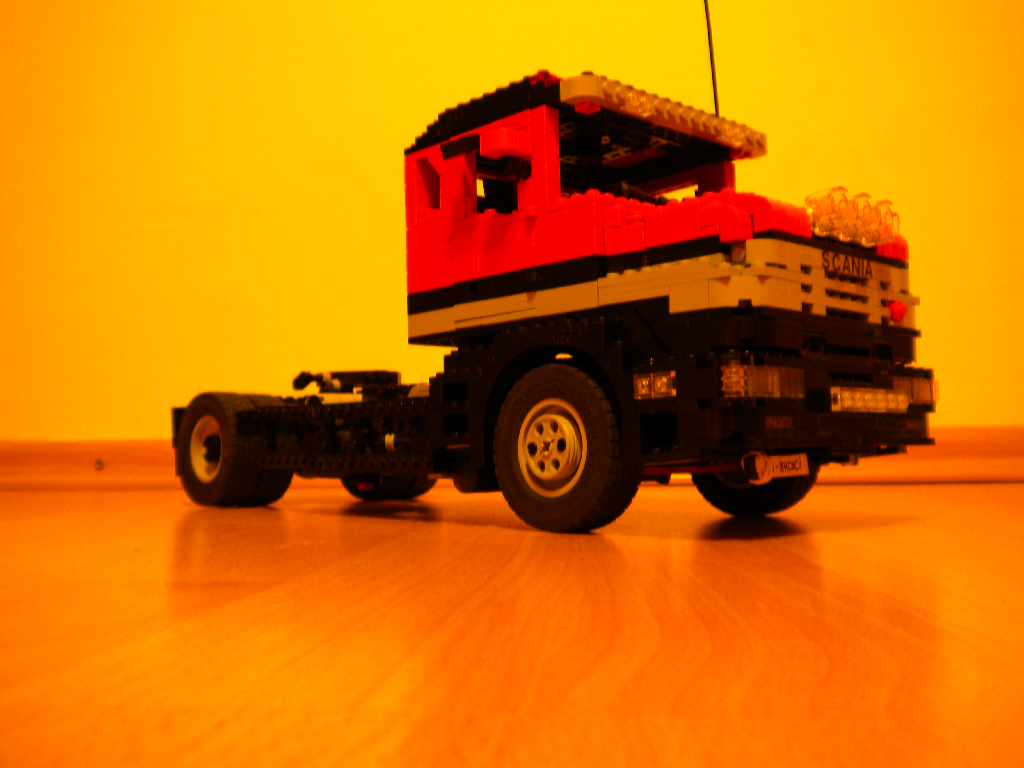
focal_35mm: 35
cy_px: 384
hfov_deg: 52.6
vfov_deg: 40.7
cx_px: 512
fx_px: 1035
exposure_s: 1
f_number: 3.1
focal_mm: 6.3
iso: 80
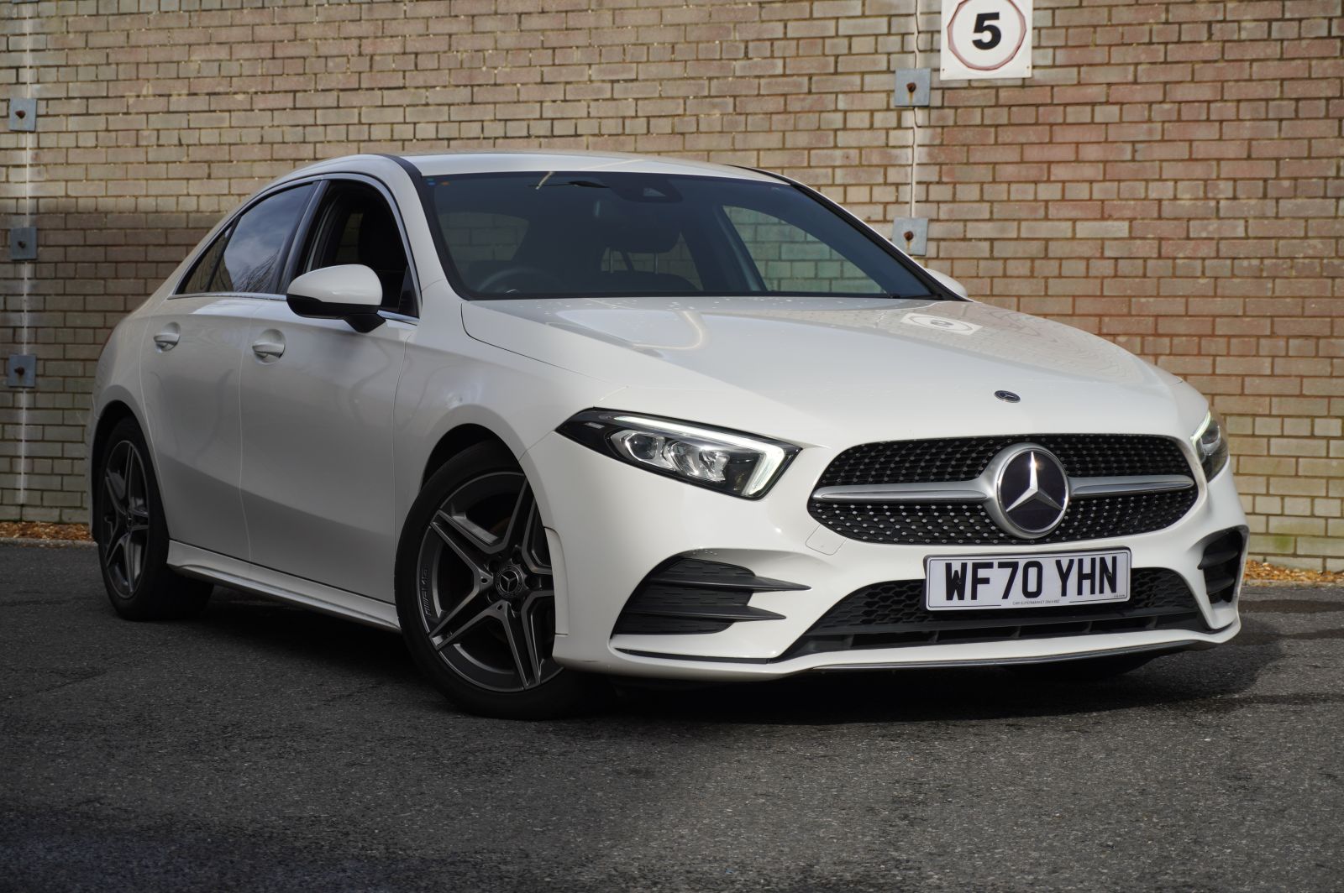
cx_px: 672
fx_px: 2742
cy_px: 446
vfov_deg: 18.5
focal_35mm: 74
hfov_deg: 27.5
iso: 100
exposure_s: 1/200
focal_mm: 49
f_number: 5.6
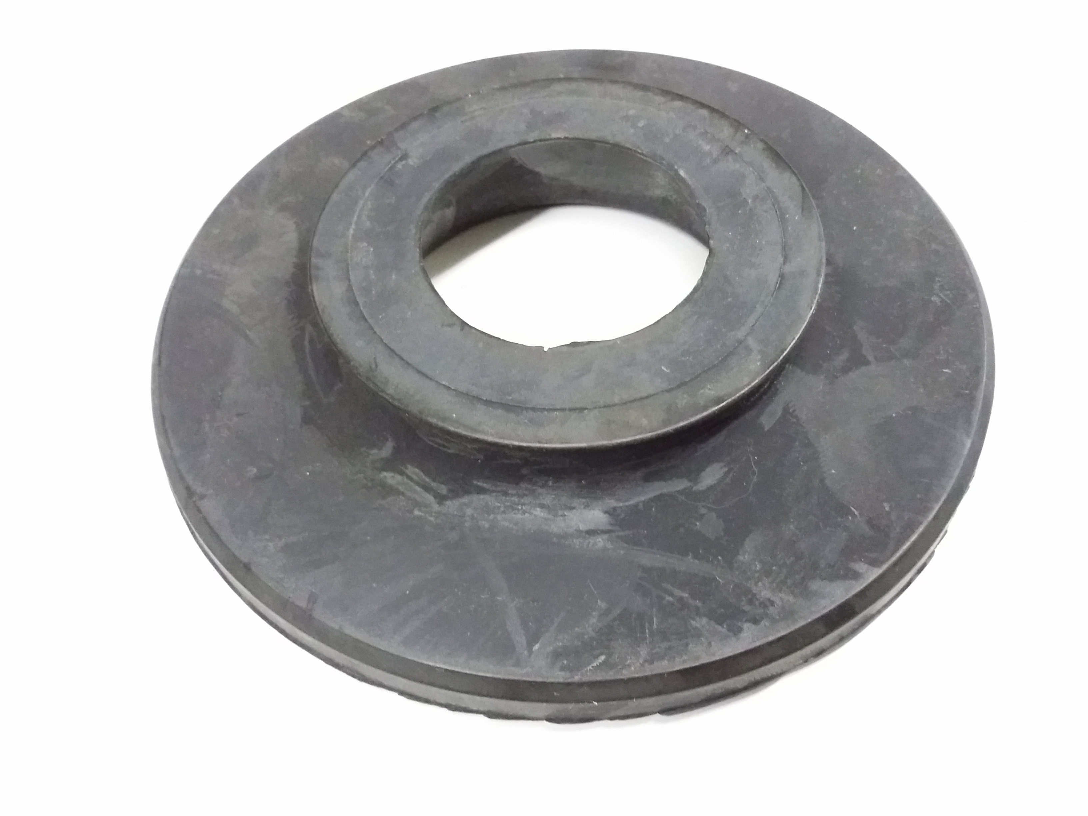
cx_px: 544
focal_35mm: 32
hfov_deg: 56.8
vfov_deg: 44.2
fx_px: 1006
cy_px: 408
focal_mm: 3.4
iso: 500
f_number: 2.4
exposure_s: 1/15
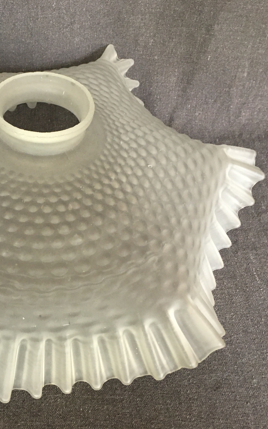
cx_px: 30
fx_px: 491
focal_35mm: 42
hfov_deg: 29.4
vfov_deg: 47.2
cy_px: 213
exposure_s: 1/33
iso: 200
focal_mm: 4.15
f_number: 2.2
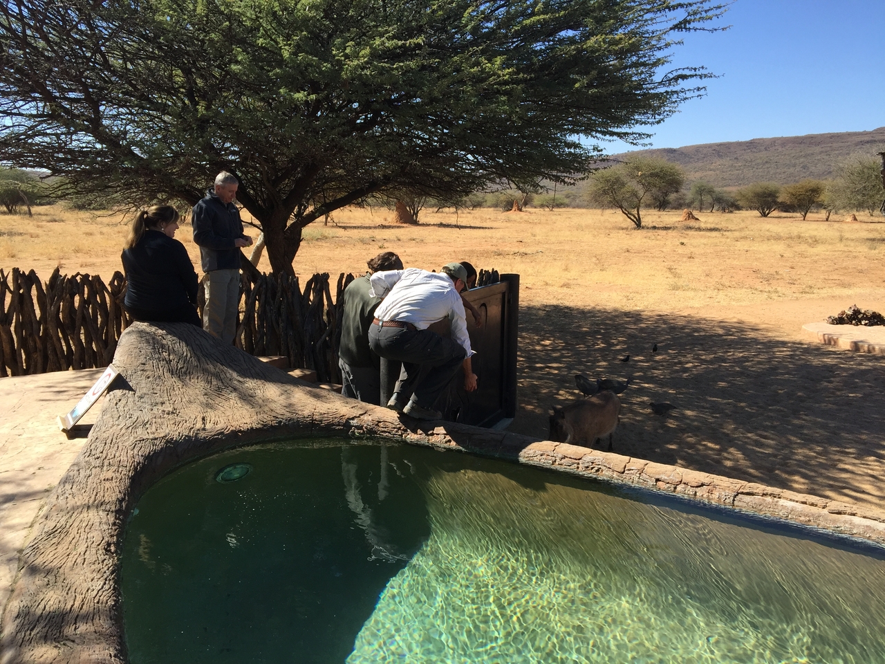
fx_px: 741
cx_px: 442
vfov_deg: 48.2
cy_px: 332
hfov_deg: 61.7
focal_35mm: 29
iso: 32
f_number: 2.2
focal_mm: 4.15
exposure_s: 1/1014
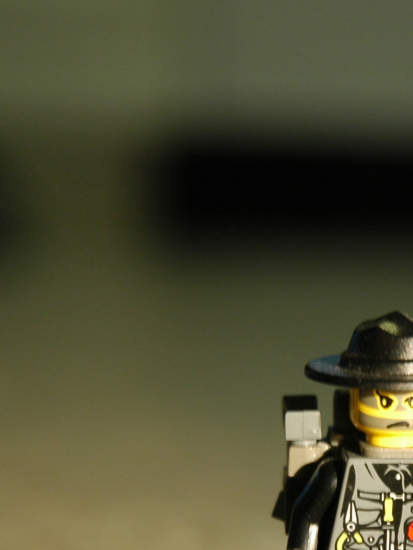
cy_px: 434
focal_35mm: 249
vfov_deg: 7.9
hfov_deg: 6.0
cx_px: 392
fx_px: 3962
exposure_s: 1/25
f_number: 4.5
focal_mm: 70
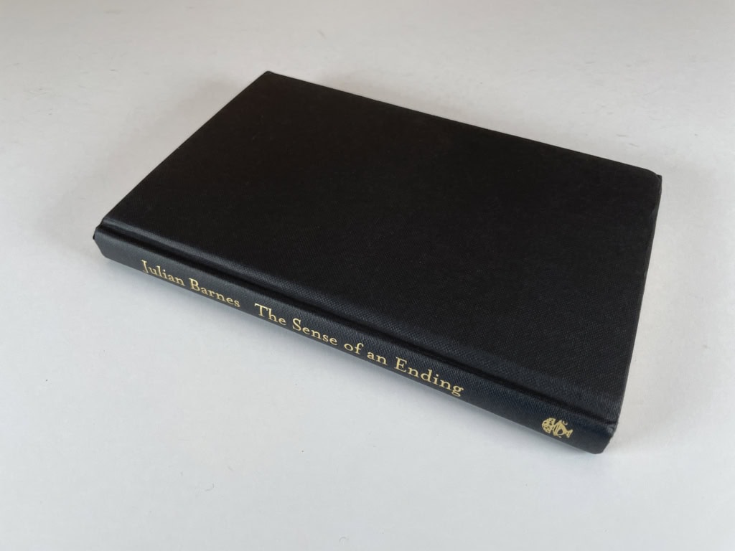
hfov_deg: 67.3
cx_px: 368
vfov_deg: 53.1
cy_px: 276
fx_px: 552
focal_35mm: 26
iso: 40
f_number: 1.6
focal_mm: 4.2
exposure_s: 1/100
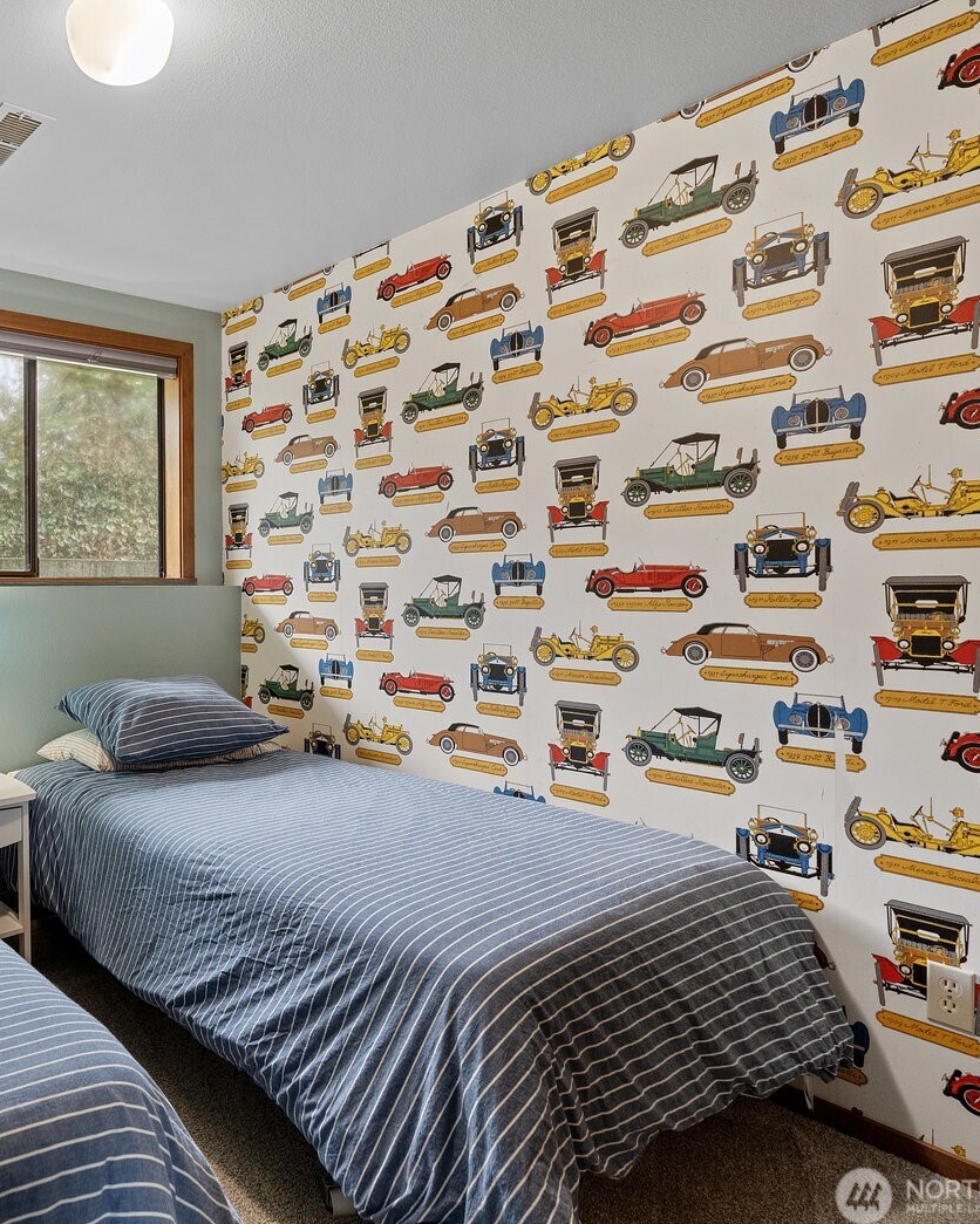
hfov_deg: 55.7
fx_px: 834
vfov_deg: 72.6
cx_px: 170
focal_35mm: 23
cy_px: 614
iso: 1250
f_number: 7.1
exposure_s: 1/10
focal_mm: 16
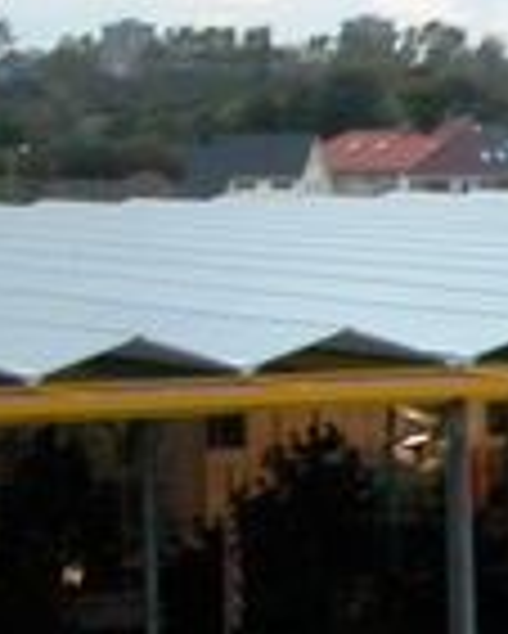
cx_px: 1344
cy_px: 477
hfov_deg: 5.9
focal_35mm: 249
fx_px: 4675
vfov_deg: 7.7
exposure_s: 1/20
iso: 100
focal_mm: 11.6
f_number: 3
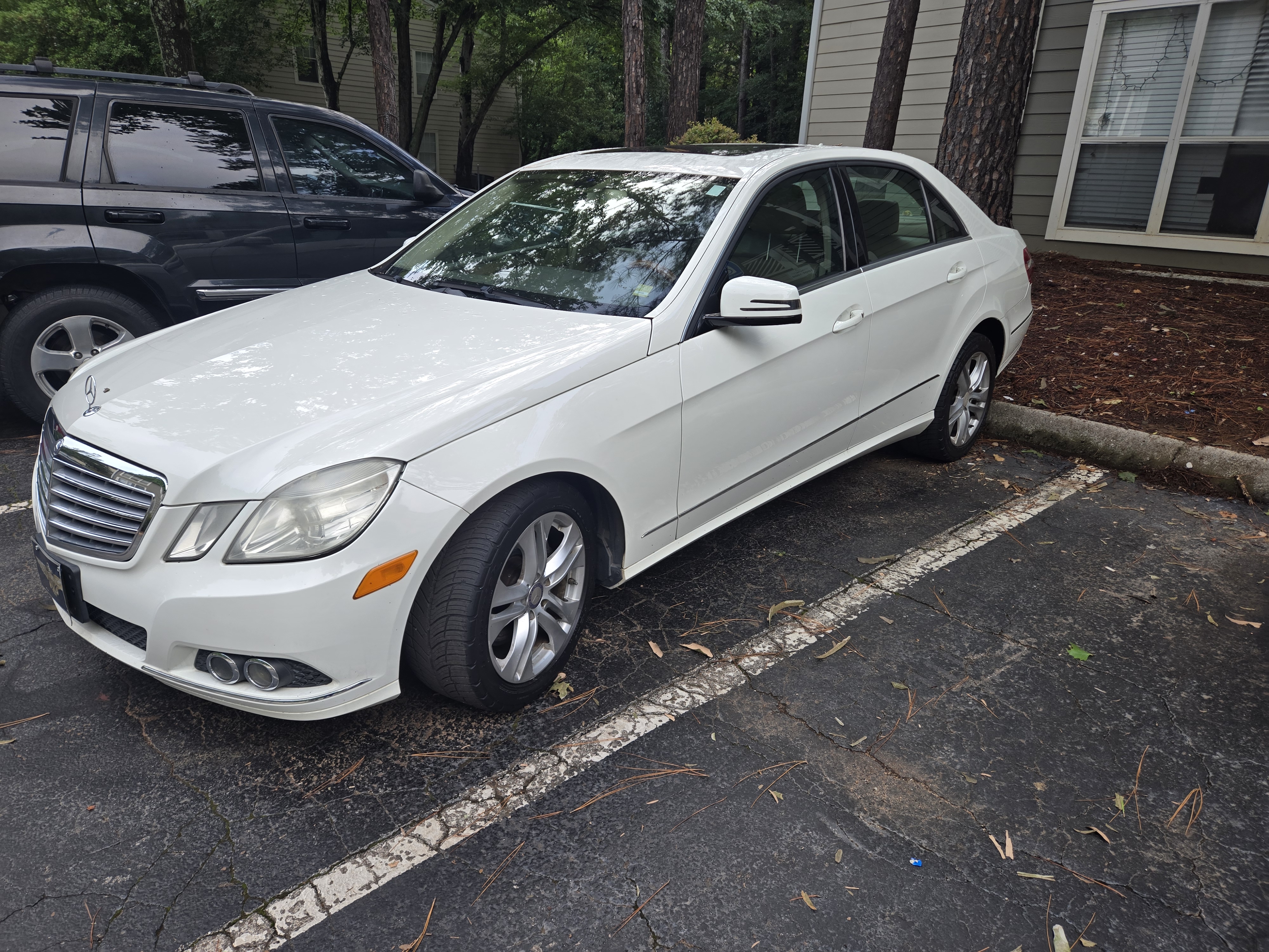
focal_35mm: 23
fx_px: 843
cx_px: 634
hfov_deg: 73.9
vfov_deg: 58.9
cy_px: 476
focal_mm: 5.4
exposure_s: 1/192
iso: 25
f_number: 1.8
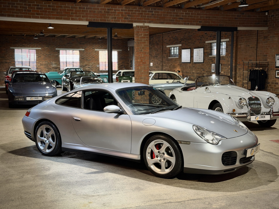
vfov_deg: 30.3
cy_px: 104
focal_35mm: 48
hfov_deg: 39.7
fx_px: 387
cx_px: 140
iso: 250
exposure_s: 1/53
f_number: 1.78
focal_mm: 6.76
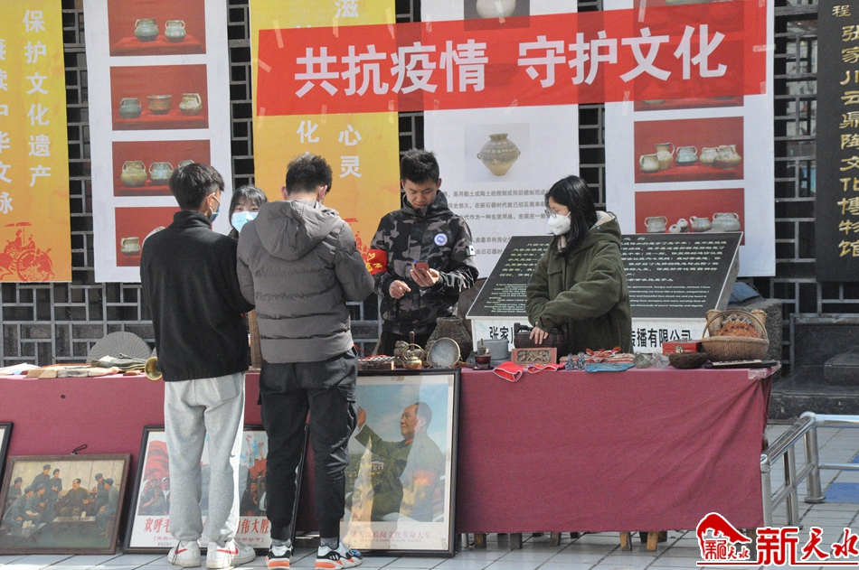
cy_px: 285
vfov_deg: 17.4
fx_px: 1859
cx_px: 430
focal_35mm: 78
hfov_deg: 26.0
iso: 3200
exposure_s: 1/1600
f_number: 8
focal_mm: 52
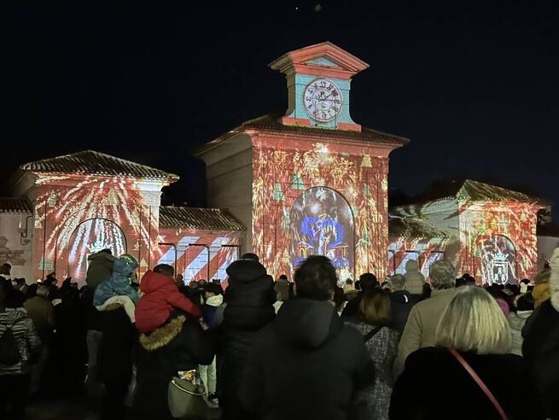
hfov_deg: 39.6
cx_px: 280
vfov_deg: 30.3
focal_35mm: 48
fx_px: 776
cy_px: 210
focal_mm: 6.86
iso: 1000
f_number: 1.78
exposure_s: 1/9
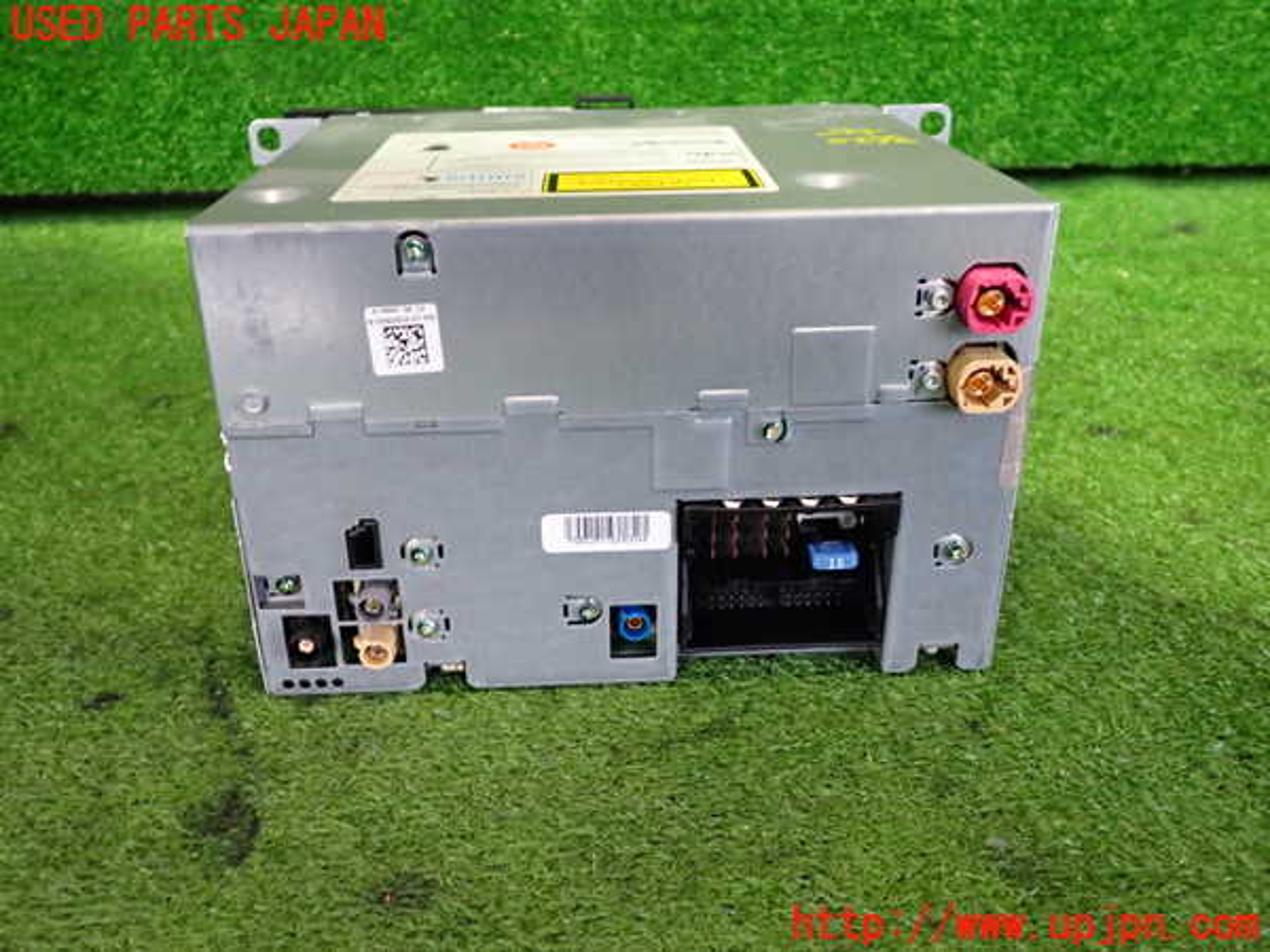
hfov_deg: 60.0
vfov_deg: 46.8
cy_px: 476
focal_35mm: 30
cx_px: 635
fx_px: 1101
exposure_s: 1/30
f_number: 2.3
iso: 500
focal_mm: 5.4
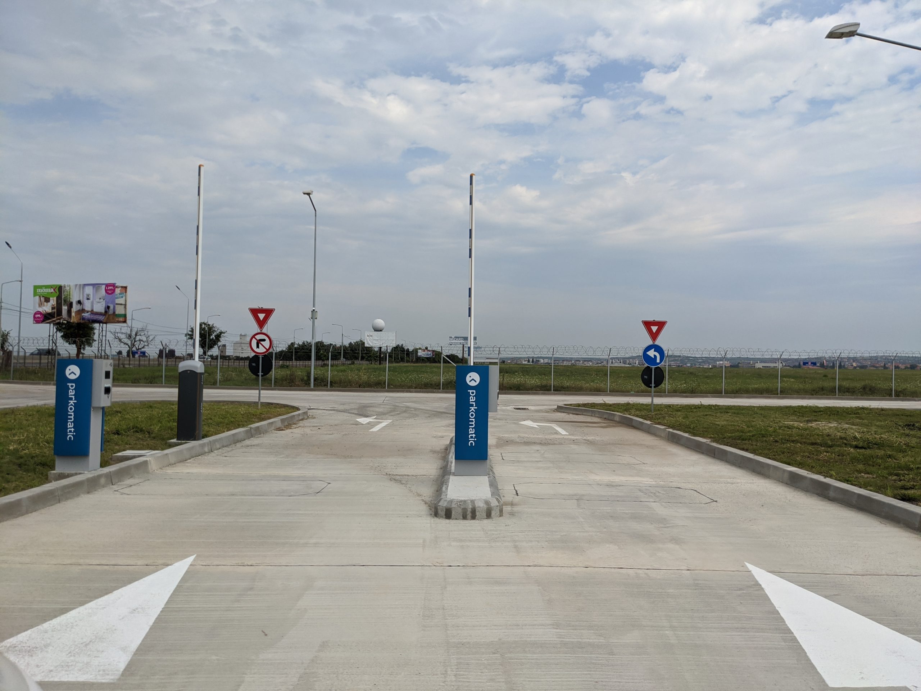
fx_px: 718
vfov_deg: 51.4
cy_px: 346
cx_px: 460
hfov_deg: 65.3
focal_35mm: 27
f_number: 1.73
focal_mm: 4.38
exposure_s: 1/4695
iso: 73
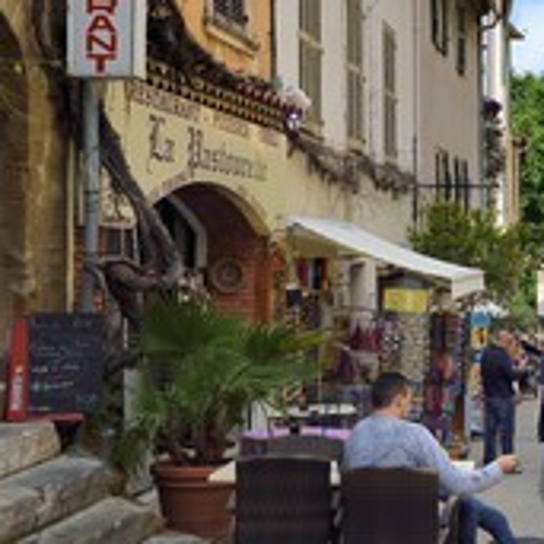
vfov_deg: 24.3
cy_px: 258
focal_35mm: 71
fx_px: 1262
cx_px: 639
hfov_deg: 22.5
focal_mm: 34
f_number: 10
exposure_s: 1/250
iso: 200
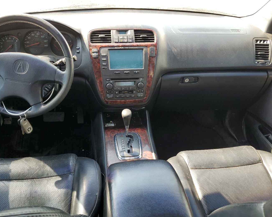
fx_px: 250
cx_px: 124
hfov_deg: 57.1
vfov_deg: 47.0
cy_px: 122
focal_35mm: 31
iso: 50
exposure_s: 1/185
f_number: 1.5
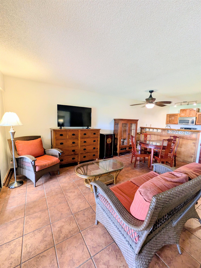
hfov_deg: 85.7
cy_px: 134
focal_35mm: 14
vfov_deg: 102.1
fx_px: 108
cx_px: 100
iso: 213
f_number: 2.2
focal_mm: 1.83
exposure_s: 1/40
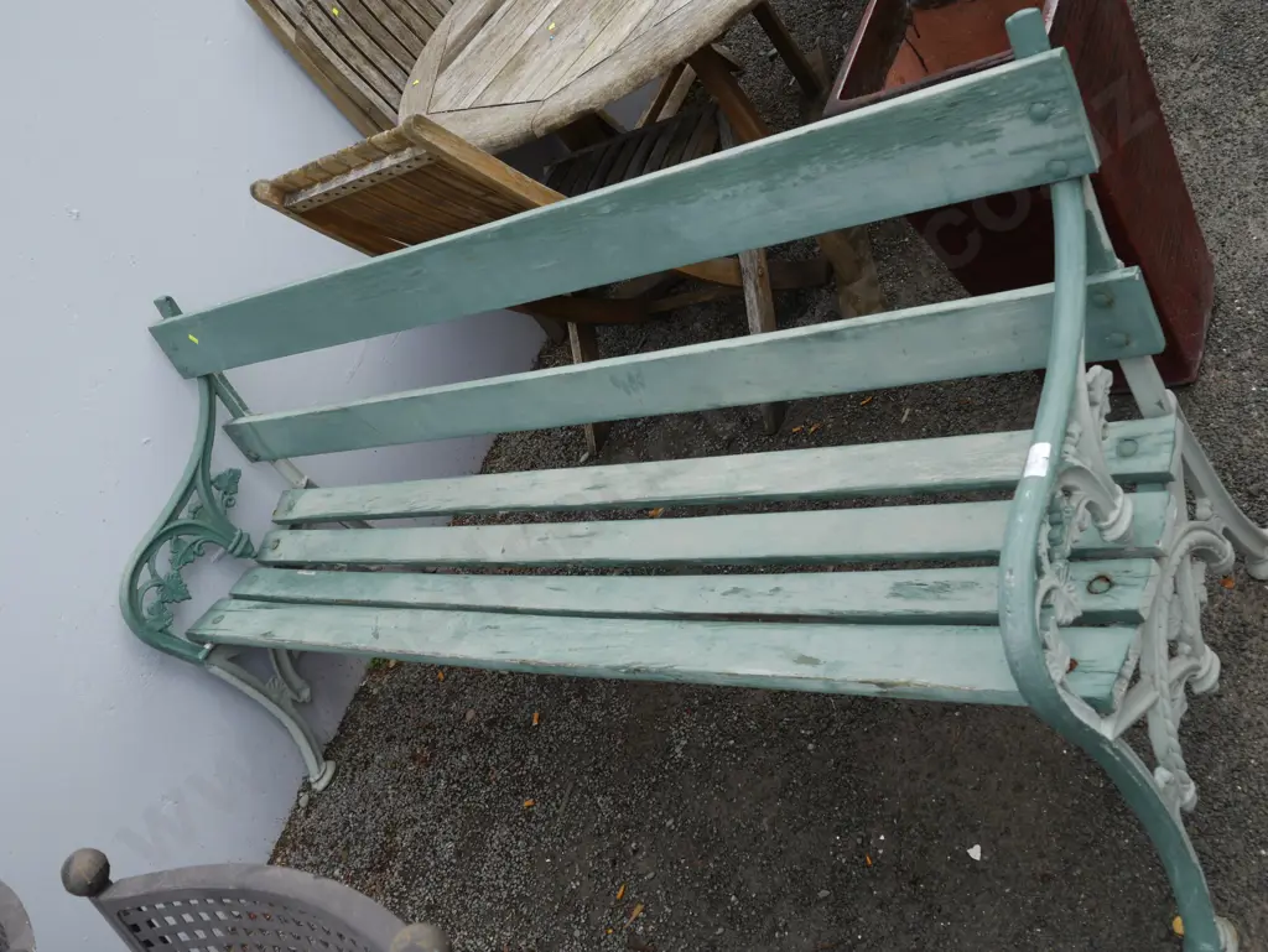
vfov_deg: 41.8
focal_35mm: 34
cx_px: 634
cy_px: 476
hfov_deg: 53.9
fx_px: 1246
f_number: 5.6
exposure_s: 1/200
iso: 200
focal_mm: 17
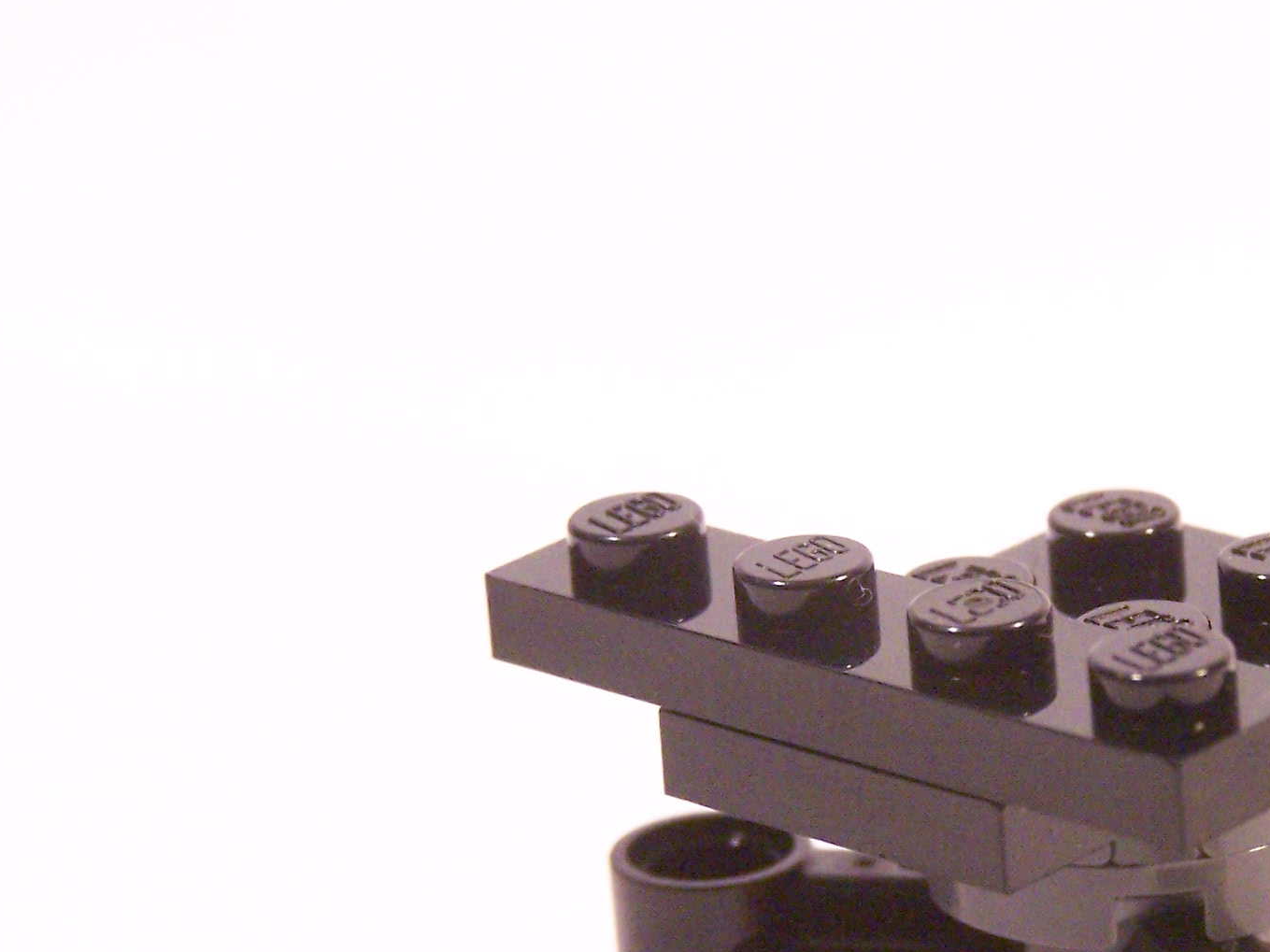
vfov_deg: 7.4
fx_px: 7300
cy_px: 863
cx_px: 1102
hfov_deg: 9.9
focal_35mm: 199
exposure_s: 1/45
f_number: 3.2
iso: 400
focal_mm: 17.5
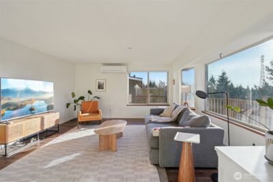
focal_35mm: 17
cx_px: 136
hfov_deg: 93.3
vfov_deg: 70.5
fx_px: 129
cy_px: 91
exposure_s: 1/125
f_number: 8
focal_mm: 17
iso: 400
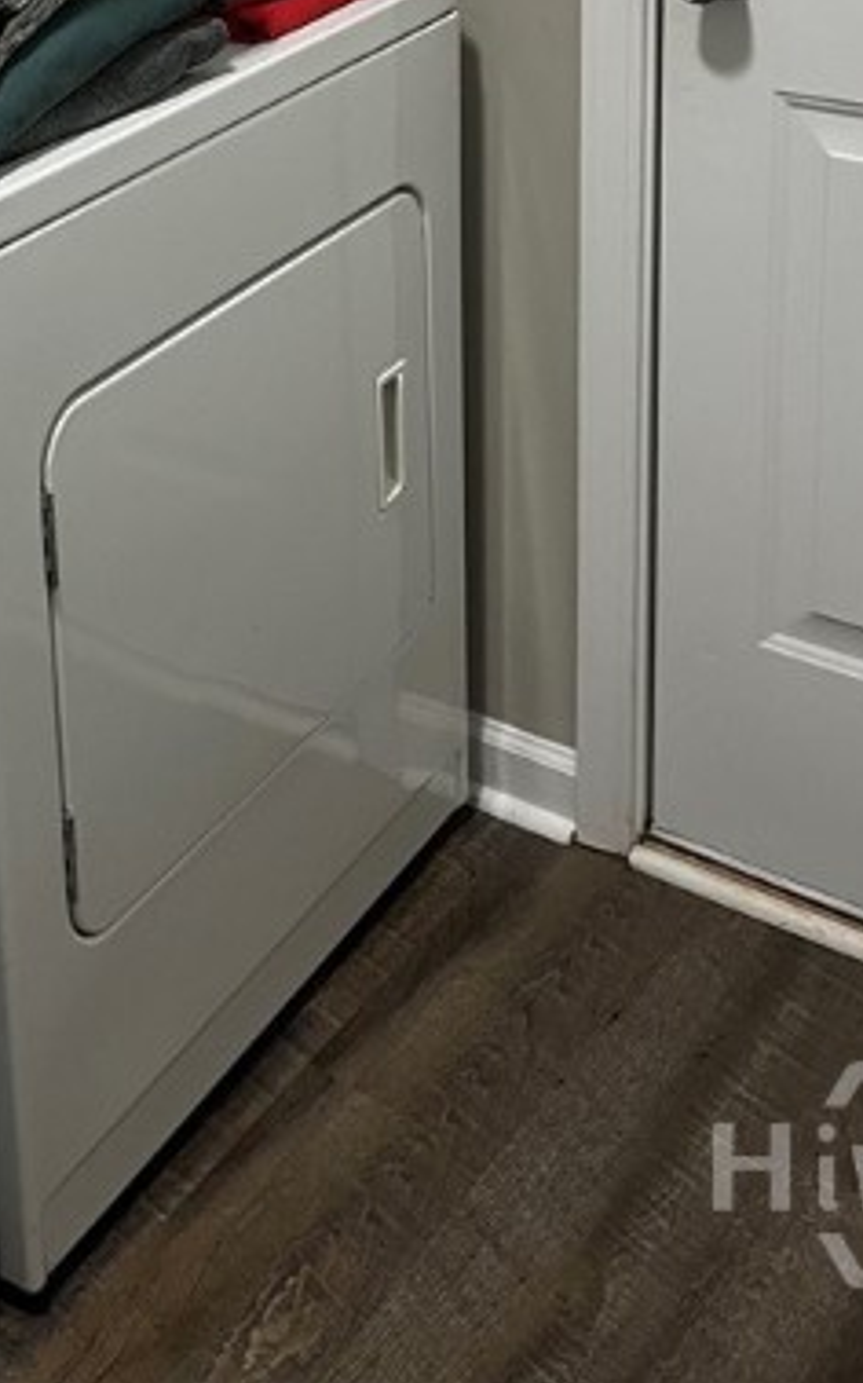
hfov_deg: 22.4
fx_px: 2109
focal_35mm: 56
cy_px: -18
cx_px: 37
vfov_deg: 33.1
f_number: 1.6
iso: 160
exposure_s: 1/60
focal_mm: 5.1
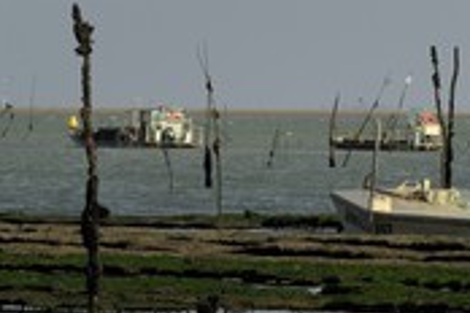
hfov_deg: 2.8
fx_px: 9491
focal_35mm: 727
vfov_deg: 1.9
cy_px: 237
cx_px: 498
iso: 100
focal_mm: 200
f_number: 9.5
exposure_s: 1/160
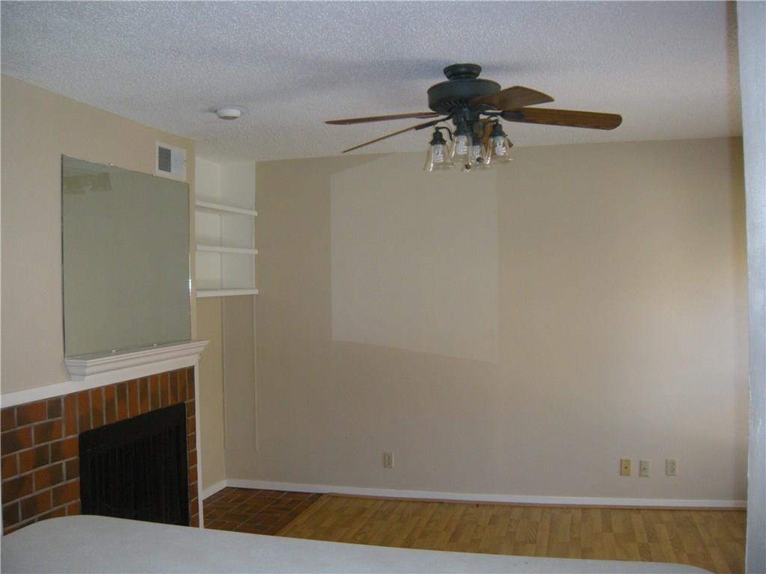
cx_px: 383
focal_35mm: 35
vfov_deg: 40.7
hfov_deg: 52.6
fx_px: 774
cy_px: 287
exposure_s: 1/55.7
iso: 200
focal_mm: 5.9
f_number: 3.8
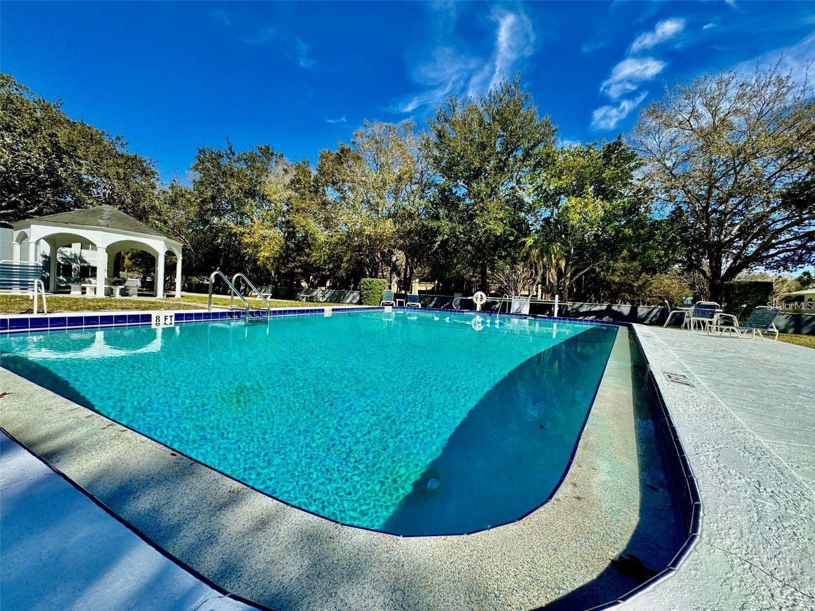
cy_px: 306
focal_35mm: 14
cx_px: 408
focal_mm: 2.22
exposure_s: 1/1927
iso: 50
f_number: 2.2
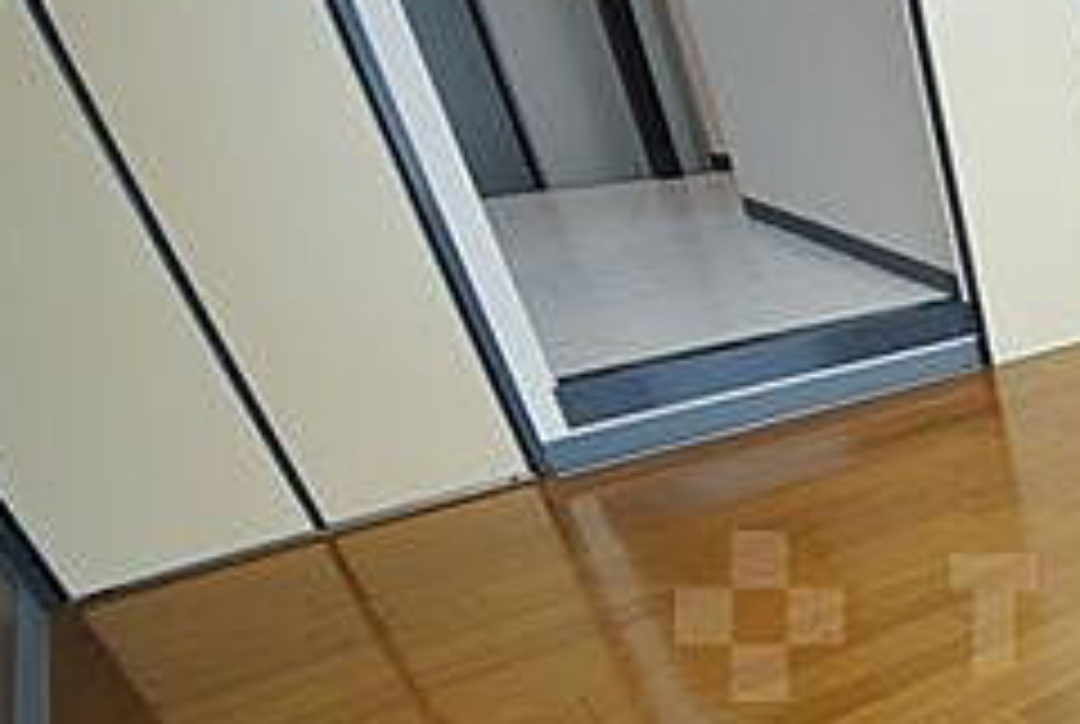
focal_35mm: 32
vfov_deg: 39.1
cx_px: 1350
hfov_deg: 38.9
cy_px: 616
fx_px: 962
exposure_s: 1/13
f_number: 4.5
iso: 100
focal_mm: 8
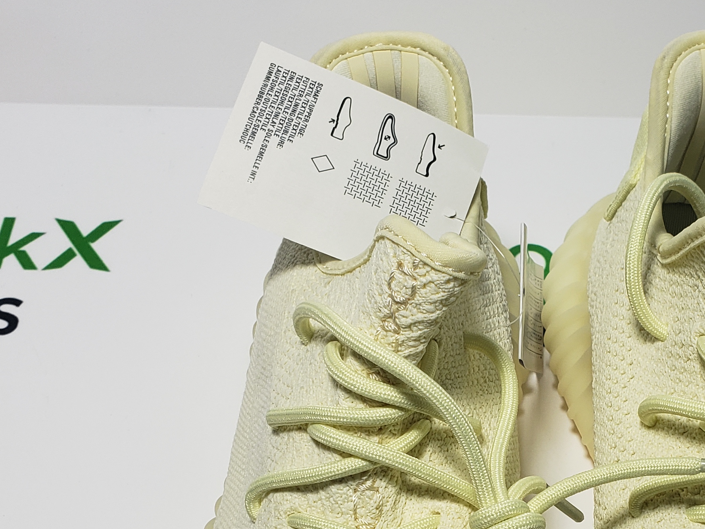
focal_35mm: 59
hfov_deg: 32.0
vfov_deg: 23.8
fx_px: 1202
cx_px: 538
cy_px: 529
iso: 50
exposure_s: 1/310
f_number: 2.4
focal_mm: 4.3
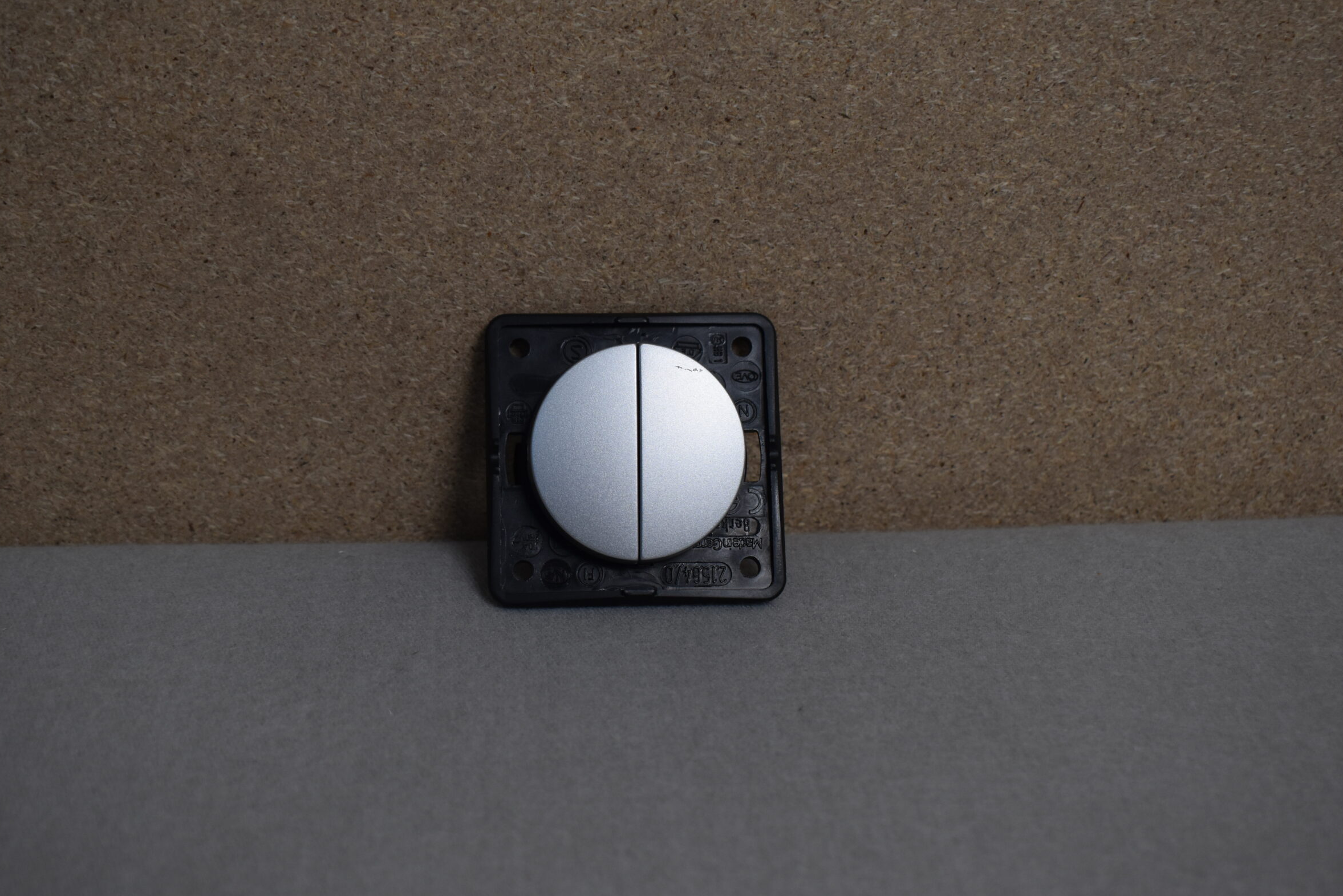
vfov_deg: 26.7
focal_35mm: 51
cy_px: 462
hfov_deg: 39.2
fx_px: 1885
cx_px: 621
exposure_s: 1/250
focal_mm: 31
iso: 400
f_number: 5
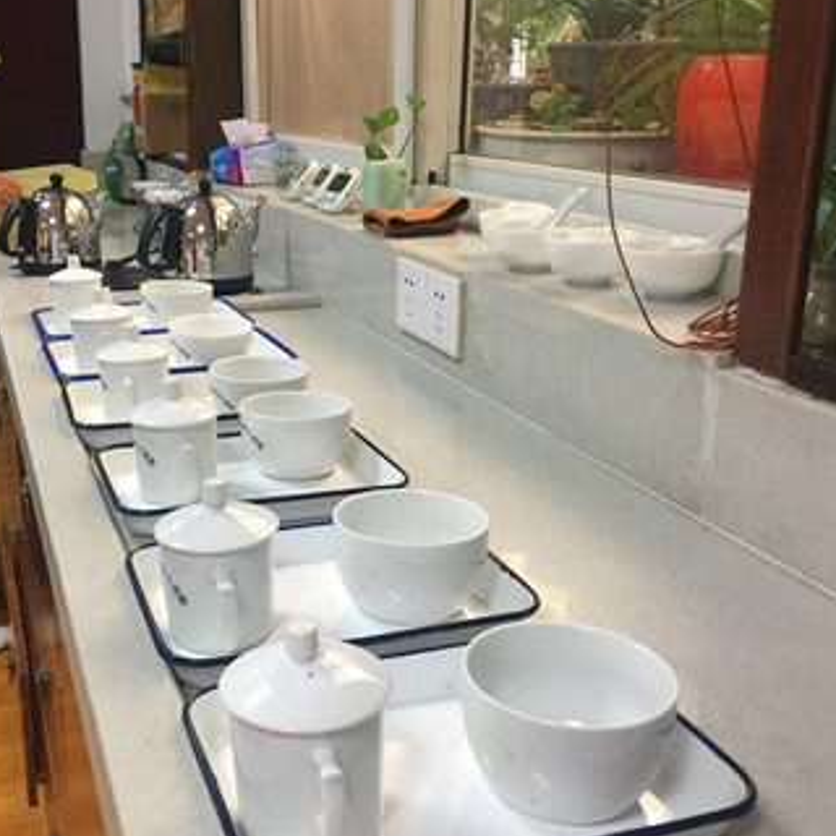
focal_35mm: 40
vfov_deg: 41.9
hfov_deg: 41.4
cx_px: 285
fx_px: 1093
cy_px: 406
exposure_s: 1/33
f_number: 2.2
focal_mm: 4.15
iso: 160
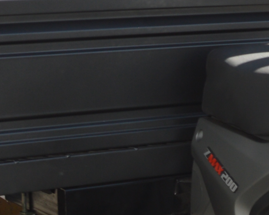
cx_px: 488
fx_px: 2914
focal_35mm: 366
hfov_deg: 5.2
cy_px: 195
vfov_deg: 4.2
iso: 100
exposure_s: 1/200
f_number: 9
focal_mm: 40
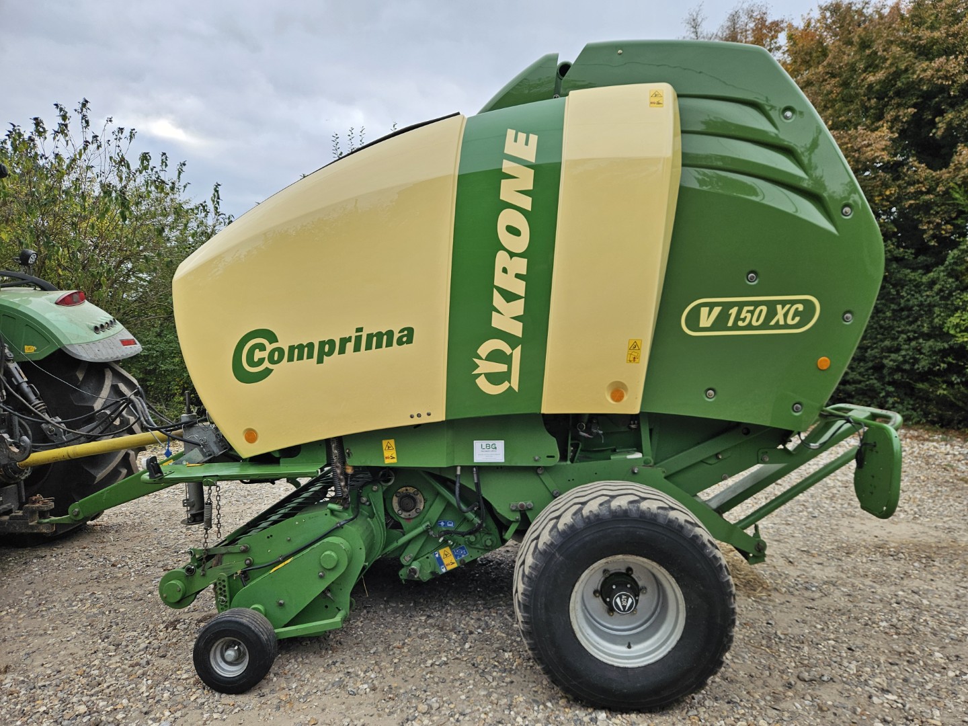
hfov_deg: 73.9
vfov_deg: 58.9
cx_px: 484
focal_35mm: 23
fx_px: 643
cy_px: 363
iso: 40
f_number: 1.8
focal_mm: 5.4
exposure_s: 1/487
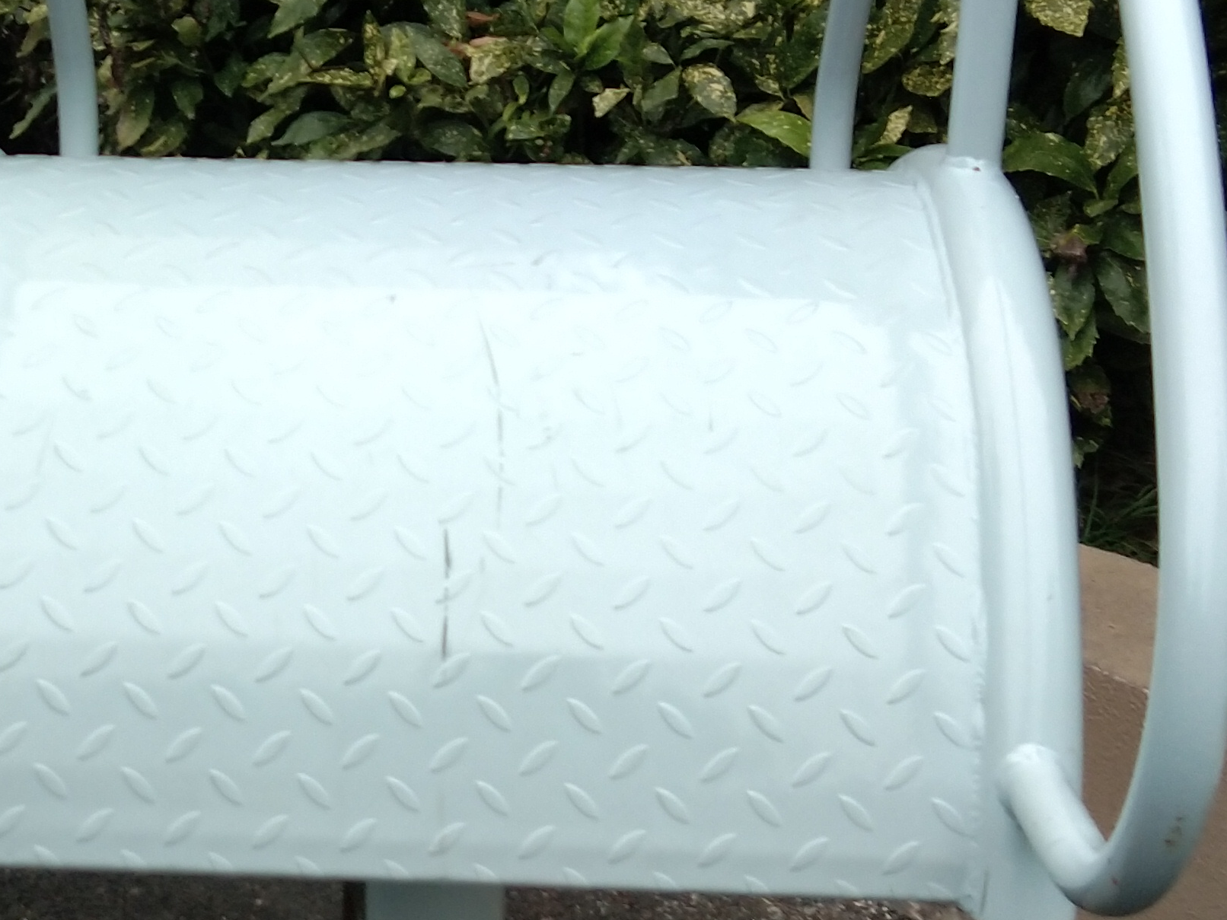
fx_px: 2836
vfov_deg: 18.4
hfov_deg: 24.2
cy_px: 588
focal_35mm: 80
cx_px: 310
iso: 64
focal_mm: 3.69
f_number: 2.2
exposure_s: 1/50
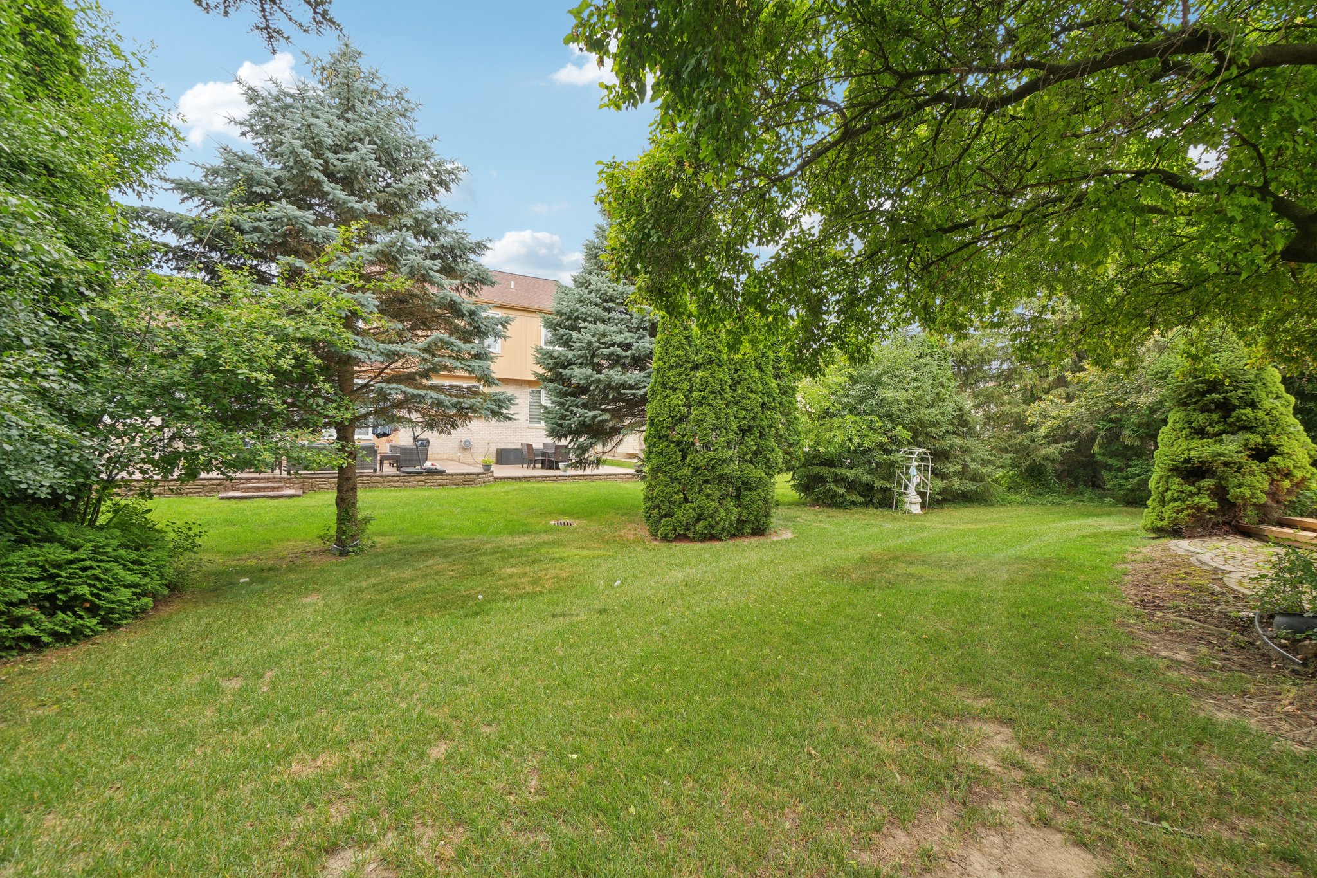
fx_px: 549
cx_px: 658
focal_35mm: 15
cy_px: 439
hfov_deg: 100.4
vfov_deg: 77.3
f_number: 8
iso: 100
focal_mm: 10
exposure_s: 1/30
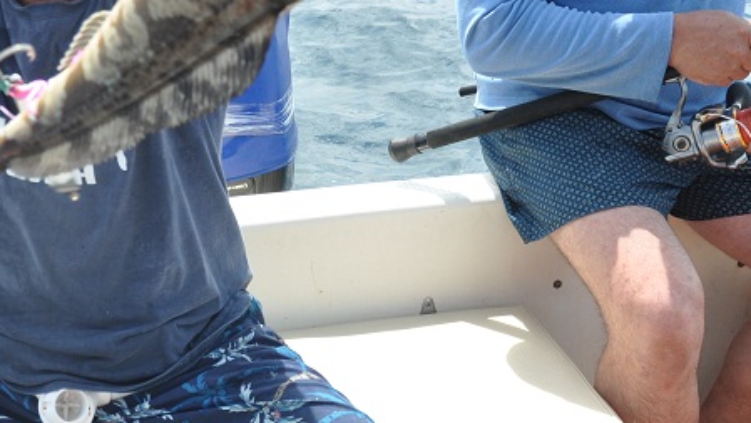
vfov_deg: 19.1
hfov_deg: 32.9
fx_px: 1255
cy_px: 236
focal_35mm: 63
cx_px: 221
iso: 400
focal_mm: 21
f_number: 9
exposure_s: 1/320
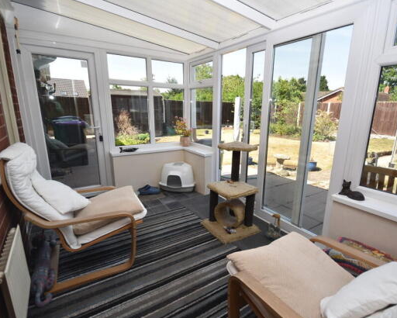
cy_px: 162
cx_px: 211
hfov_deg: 86.2
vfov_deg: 73.8
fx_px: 212
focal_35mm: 18
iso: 100
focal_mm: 10
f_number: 5
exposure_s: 1/200
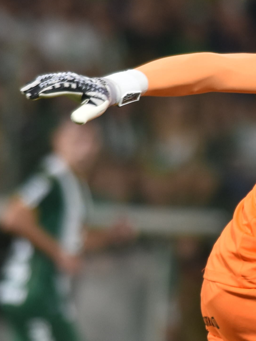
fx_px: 13310
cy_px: 140
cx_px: 422
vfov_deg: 1.5
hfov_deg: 1.1
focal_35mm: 1350
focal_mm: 300
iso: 500
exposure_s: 1/400
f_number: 4
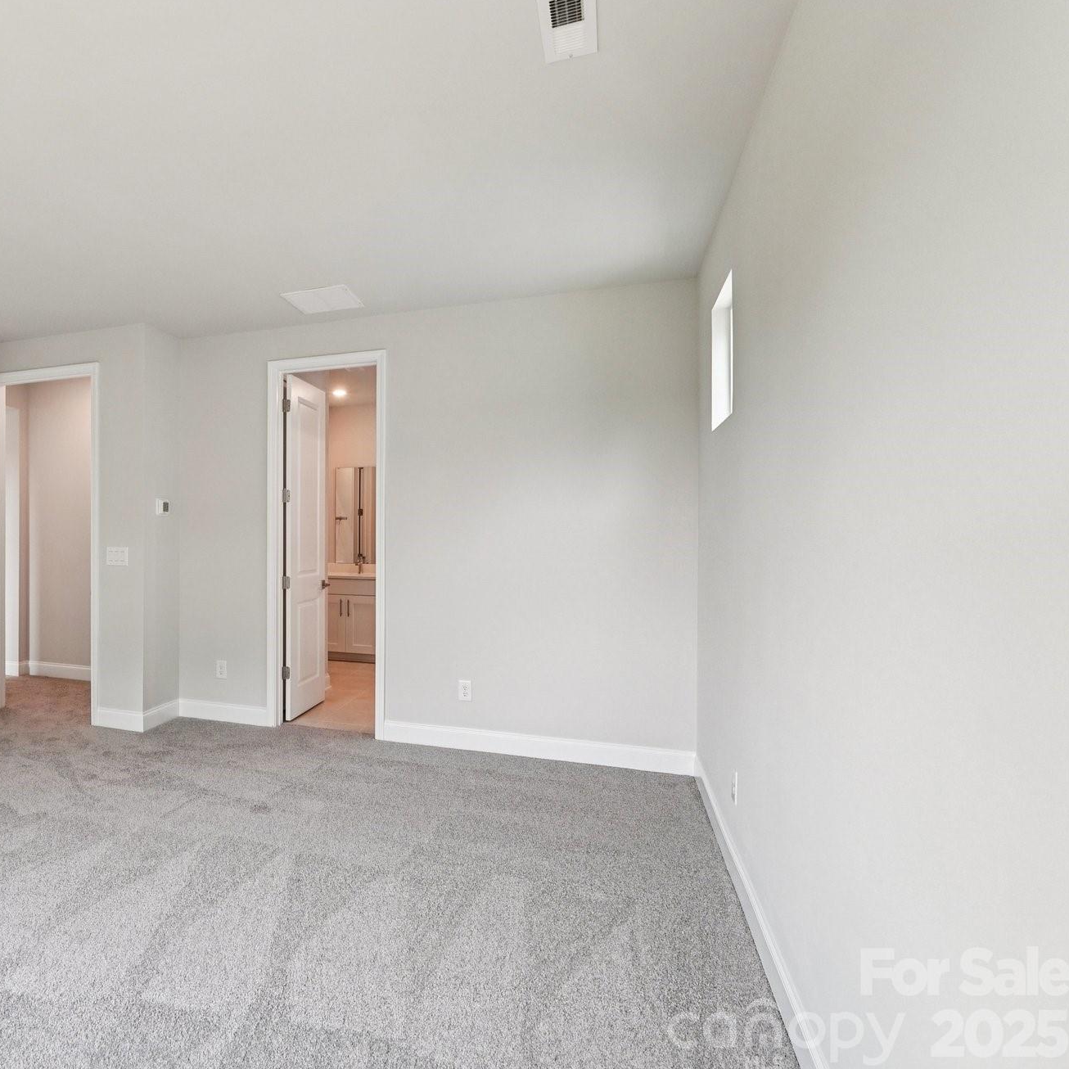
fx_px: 699
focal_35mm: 20
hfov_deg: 70.7
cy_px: 542
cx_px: 292
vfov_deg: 74.8
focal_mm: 10
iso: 400
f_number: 8
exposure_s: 1/20
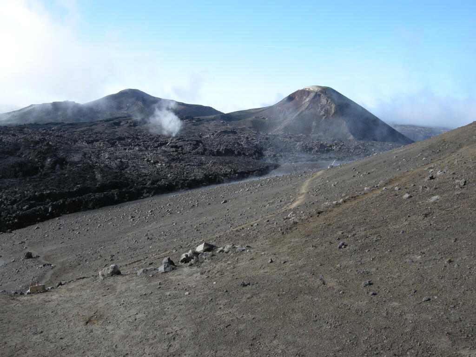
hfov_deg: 52.6
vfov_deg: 40.7
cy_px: 178
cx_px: 238
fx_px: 481
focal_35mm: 35
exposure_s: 1/310
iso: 100
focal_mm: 7.5
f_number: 5.4
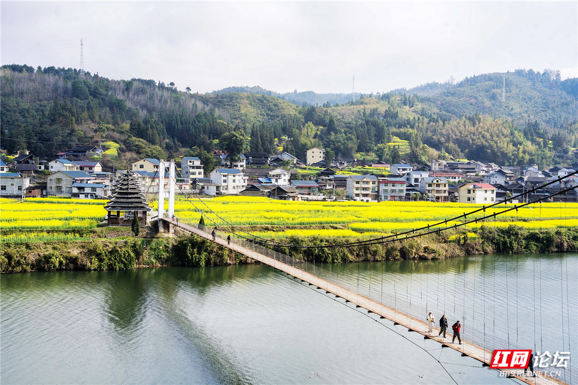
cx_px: 289
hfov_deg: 43.6
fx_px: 722
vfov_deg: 29.8
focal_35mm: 45
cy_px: 192
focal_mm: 45
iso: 160
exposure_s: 1/125
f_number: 11
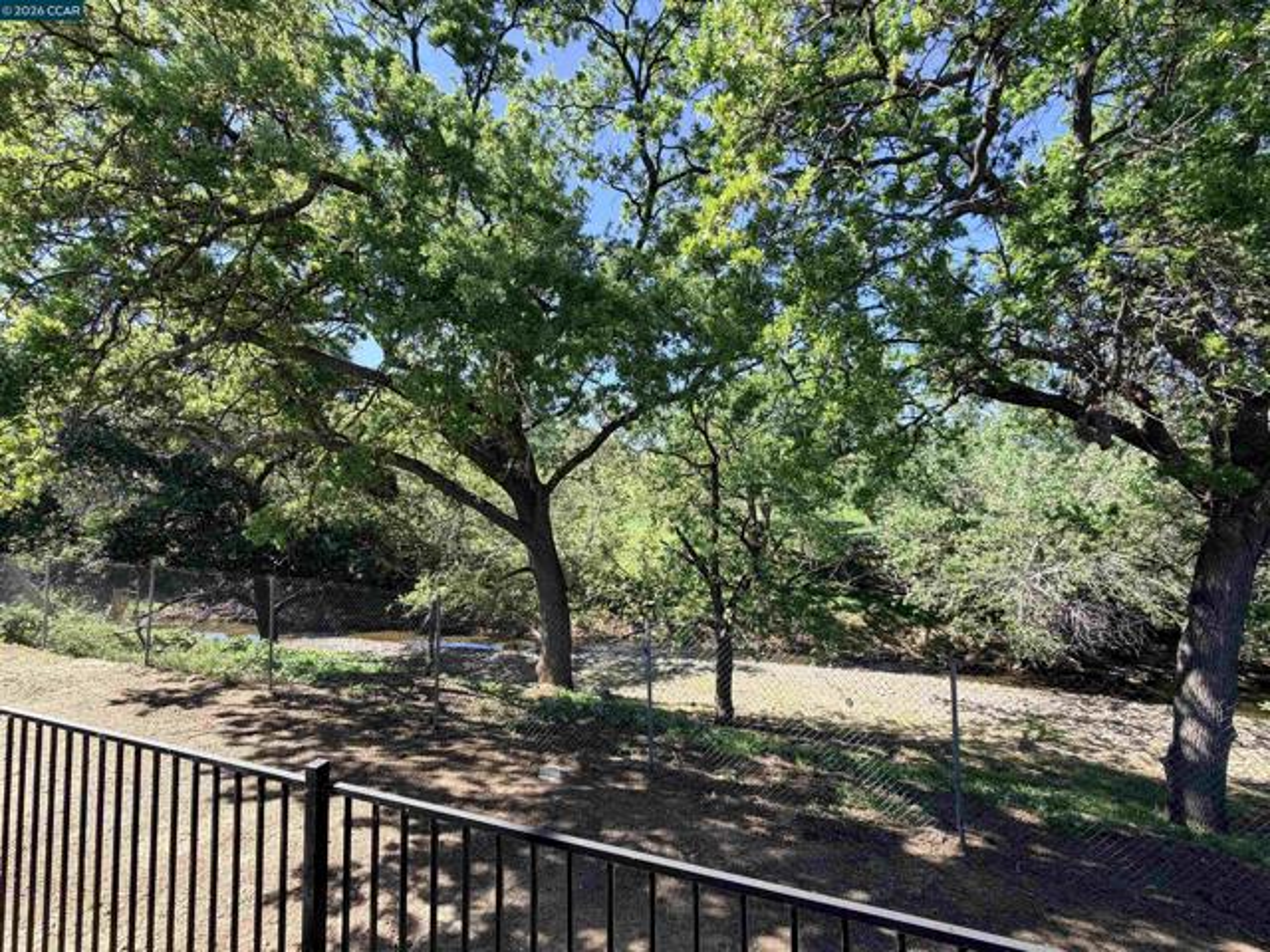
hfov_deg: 102.1
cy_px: 476
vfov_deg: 85.7
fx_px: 514
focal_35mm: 14
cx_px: 635
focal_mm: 2.22
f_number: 2.2
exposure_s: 1/502
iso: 64
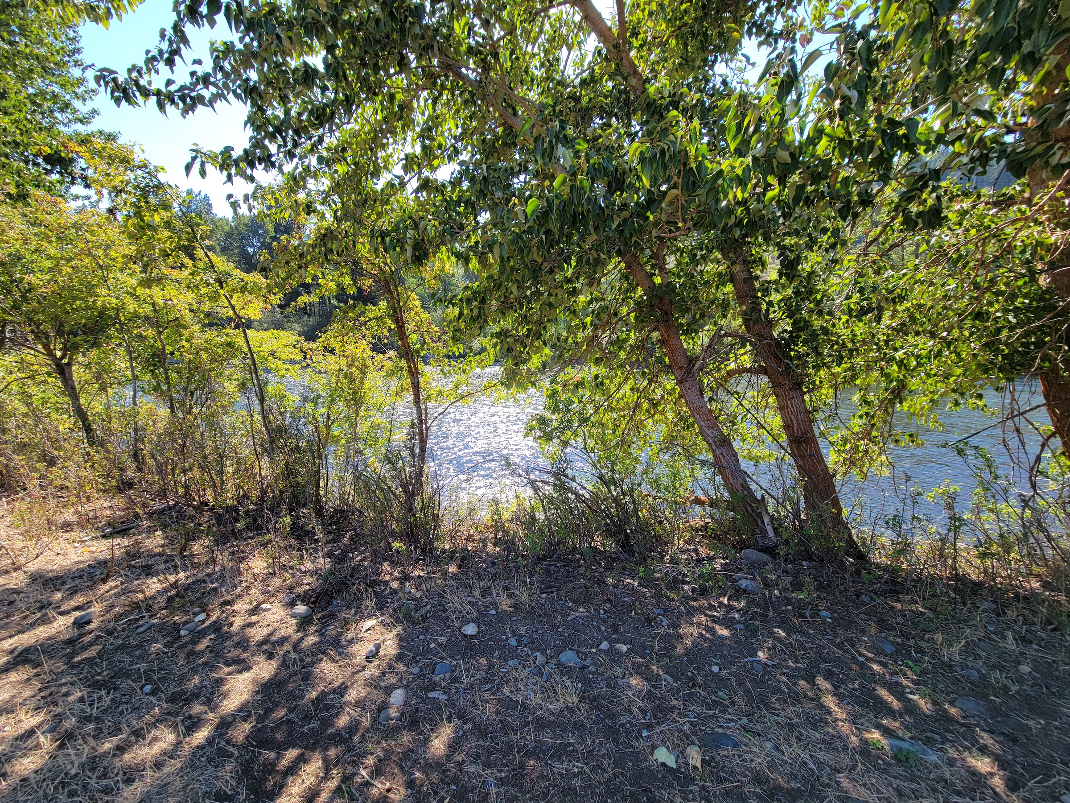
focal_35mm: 13
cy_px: 402
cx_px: 535
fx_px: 402
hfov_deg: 106.2
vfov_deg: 89.9
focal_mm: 2.2
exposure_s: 1/493
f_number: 2.2
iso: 50
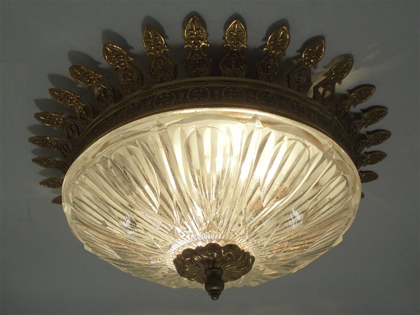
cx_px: 210
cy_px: 158
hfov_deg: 54.0
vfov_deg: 41.8
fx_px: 413
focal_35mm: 34
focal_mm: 6.1
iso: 100
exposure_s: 1/400
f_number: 4
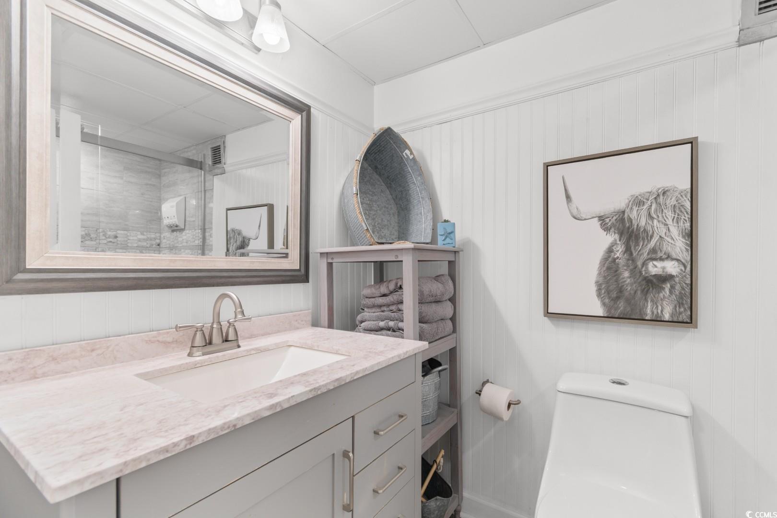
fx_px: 324
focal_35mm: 15
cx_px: 388
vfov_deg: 77.3
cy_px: 259
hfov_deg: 100.4
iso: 100
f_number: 4.5
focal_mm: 10
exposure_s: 1/1.25
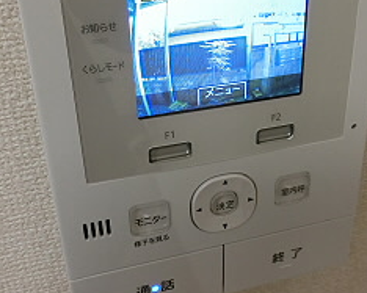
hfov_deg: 40.2
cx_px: 219
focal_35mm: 46
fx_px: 499
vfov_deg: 32.5
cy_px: 99
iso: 400
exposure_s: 1/60
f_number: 2.8
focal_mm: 5.4
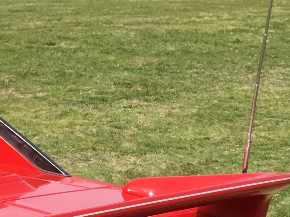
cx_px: -246
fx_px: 1106
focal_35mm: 132
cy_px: 282
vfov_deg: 11.0
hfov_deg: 13.3
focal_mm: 4.15
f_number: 2.2
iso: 25
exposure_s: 1/874
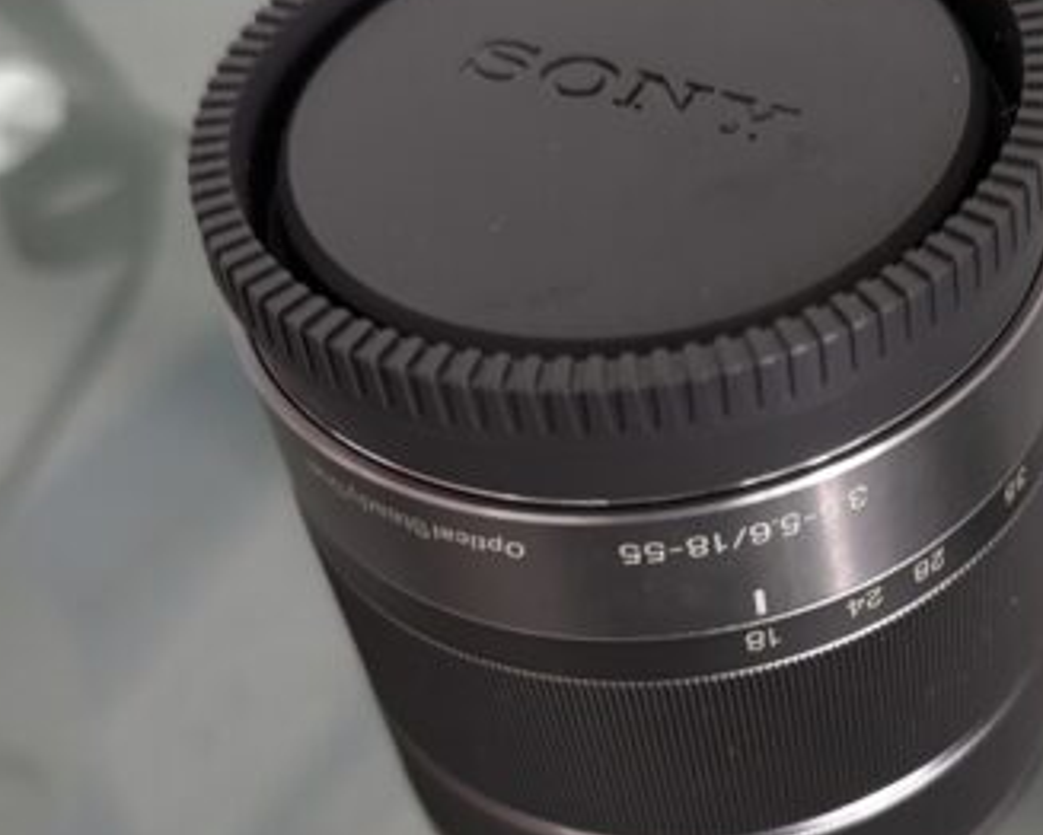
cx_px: 804
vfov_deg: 24.6
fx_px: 1915
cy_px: 516
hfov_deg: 29.9
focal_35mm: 62
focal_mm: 5.96
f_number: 1.6
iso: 640
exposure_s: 1/40
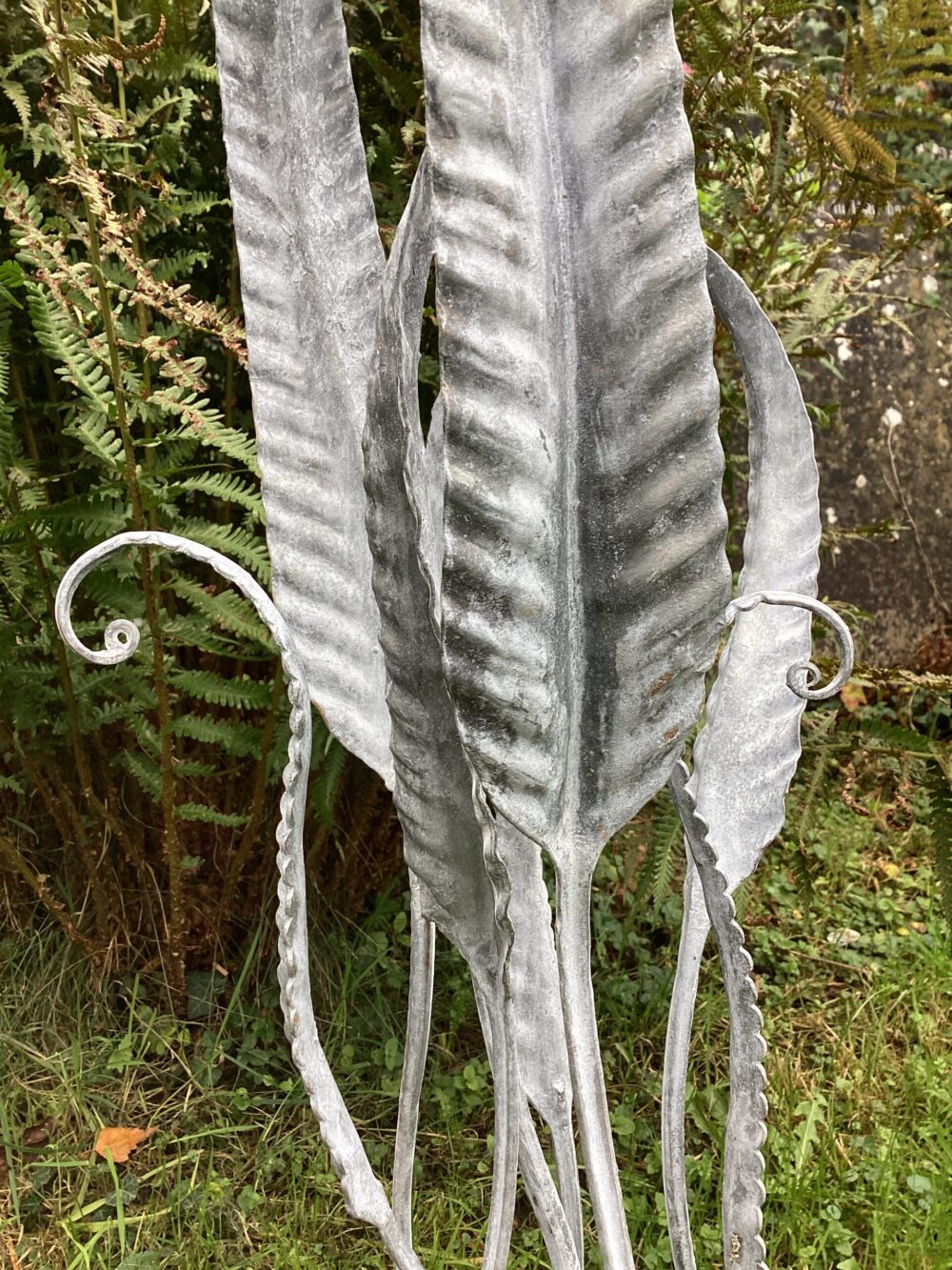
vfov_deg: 58.3
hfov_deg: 45.4
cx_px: 476
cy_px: 635
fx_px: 1137
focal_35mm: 31
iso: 32
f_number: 2.4
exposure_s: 1/100
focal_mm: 3.3
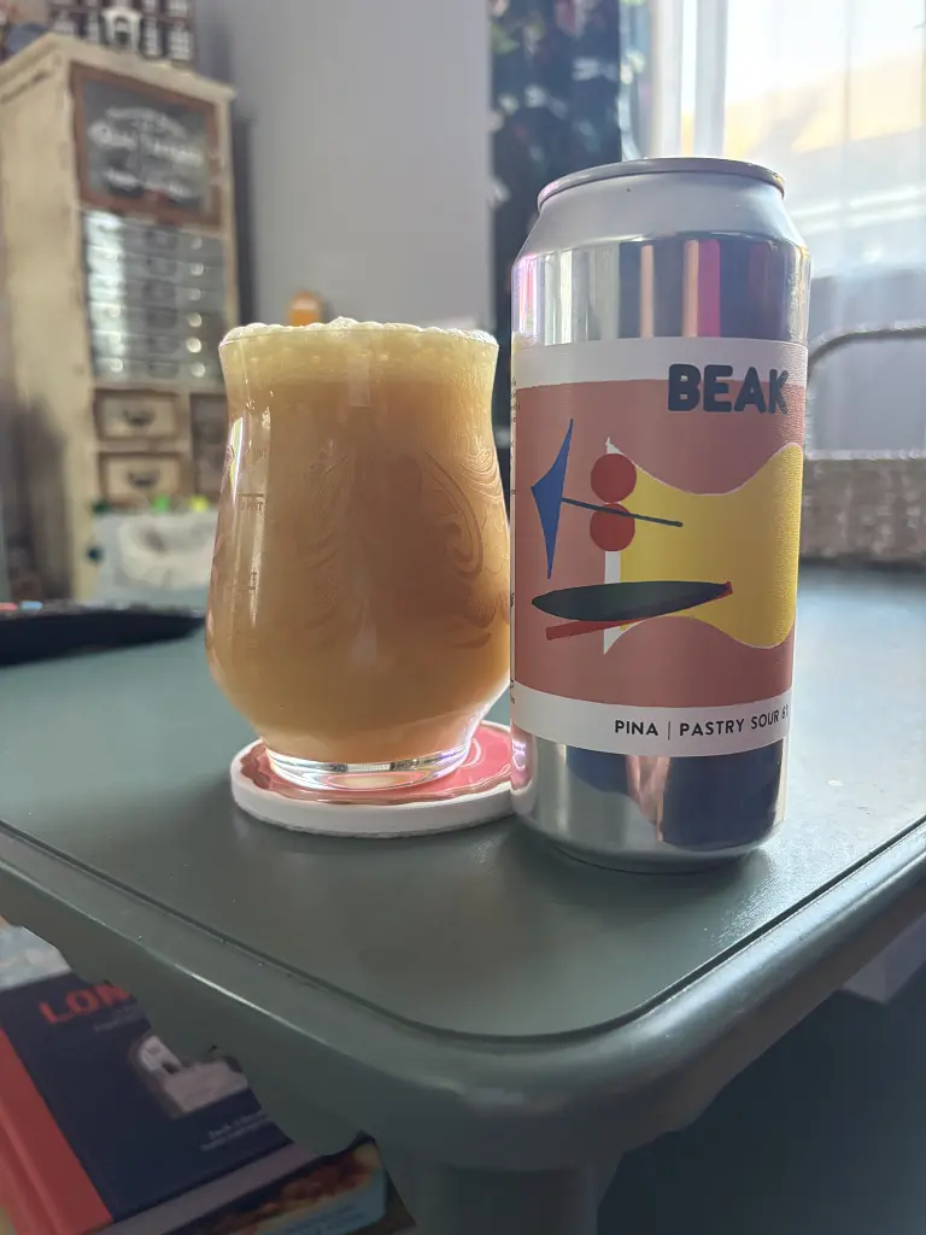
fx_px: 927
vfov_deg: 67.3
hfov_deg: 53.1
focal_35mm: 26
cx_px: 463
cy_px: 618
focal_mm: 5.96
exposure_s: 1/50
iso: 400
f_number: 1.6
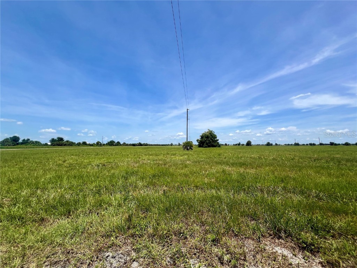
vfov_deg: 89.9
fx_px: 134
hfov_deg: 106.2
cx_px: 178
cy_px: 134
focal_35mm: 13
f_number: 1.8
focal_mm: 1.57
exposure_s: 1/2801
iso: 32
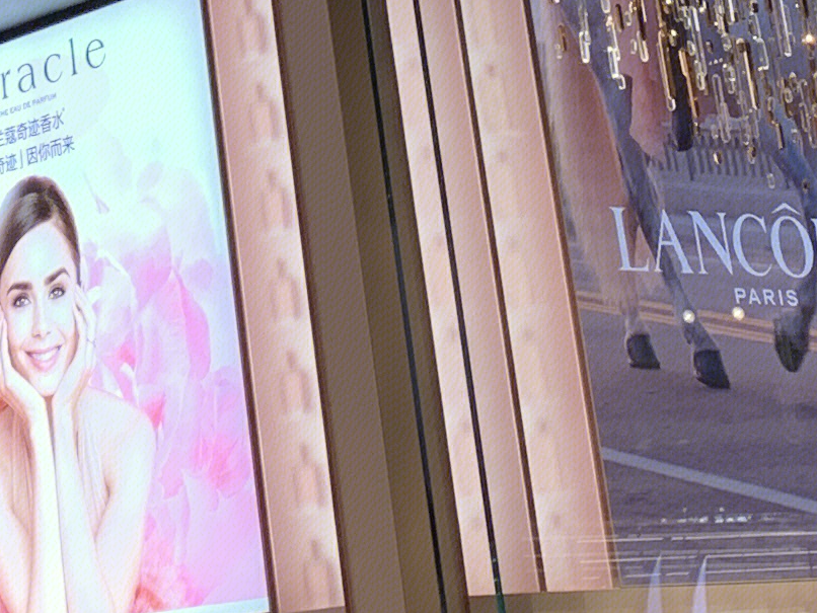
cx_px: -50
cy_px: -382
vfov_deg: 10.9
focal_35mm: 130
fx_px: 3069
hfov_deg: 14.8
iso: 40
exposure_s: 1/100
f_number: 1.8
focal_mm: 4.25
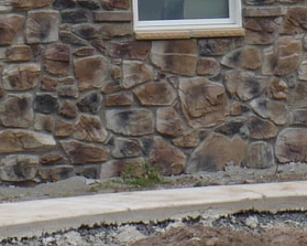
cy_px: -220
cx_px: 184
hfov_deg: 9.9
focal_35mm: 196
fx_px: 1780
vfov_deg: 7.6
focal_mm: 7
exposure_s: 1/1300
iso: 100
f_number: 2.9
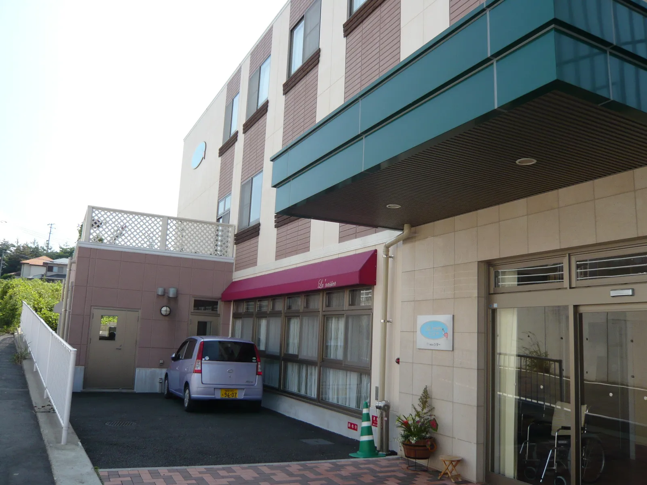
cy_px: 242
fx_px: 523
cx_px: 324
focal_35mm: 28
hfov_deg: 63.4
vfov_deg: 49.7
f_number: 2.8
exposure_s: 1/640
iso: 100
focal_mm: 4.6
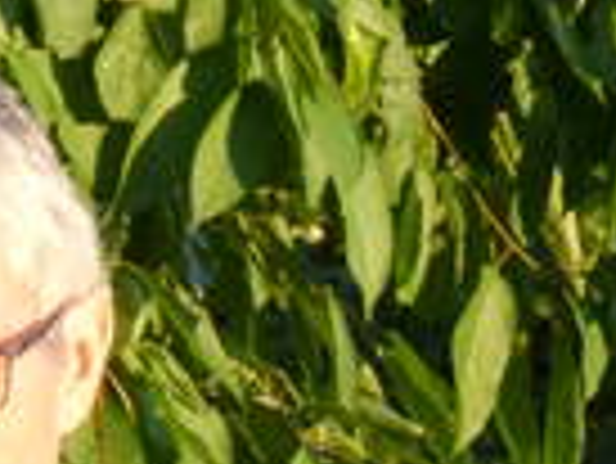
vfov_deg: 1.7
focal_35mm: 900
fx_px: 16030
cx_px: 382
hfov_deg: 2.2
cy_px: 860
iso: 125
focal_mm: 31.3
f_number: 5.4
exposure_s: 1/80
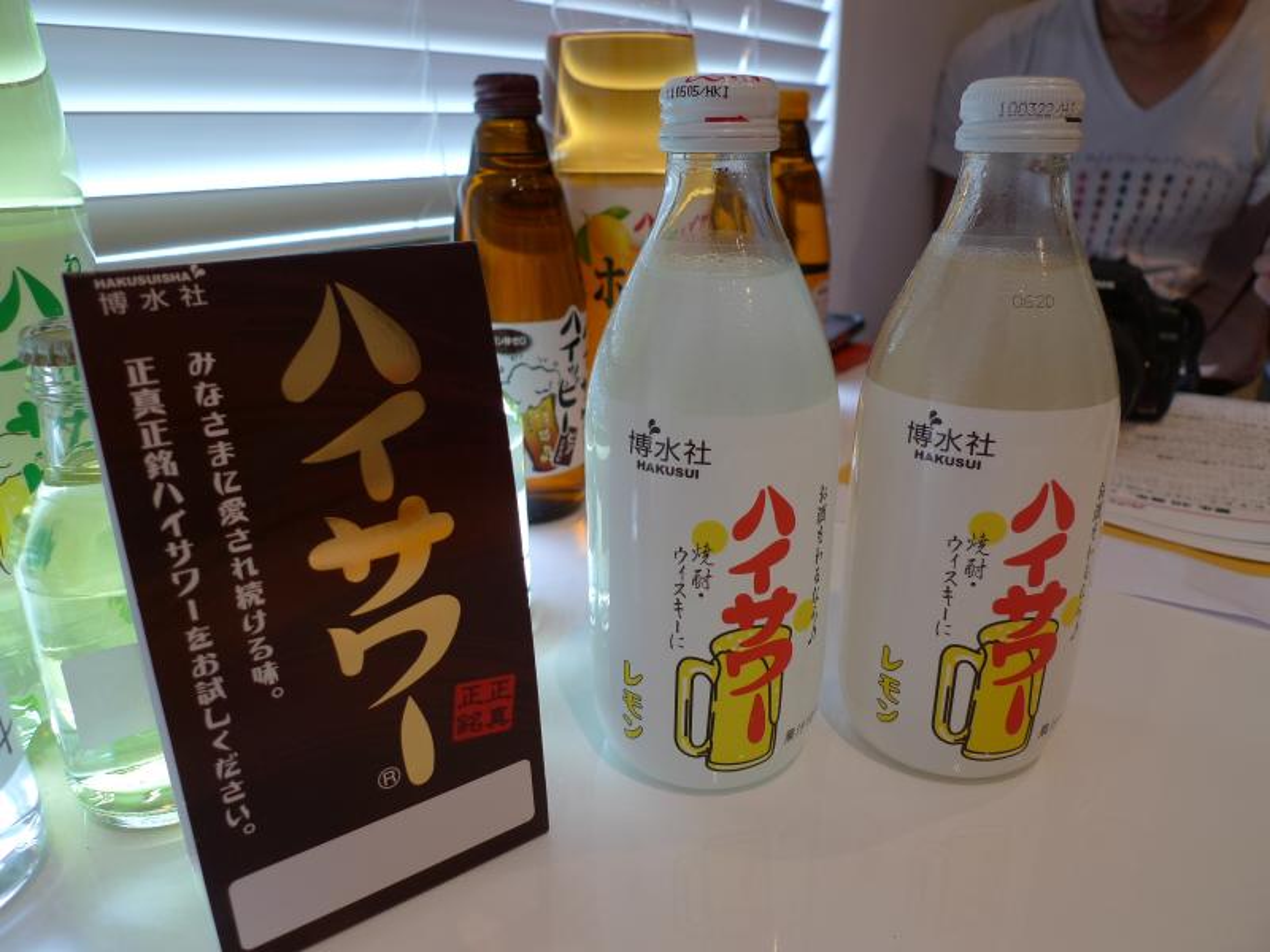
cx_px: 635
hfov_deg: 71.6
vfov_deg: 56.8
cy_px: 476
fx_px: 881
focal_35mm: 24
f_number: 2
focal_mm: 5.1
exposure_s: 1/80
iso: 80
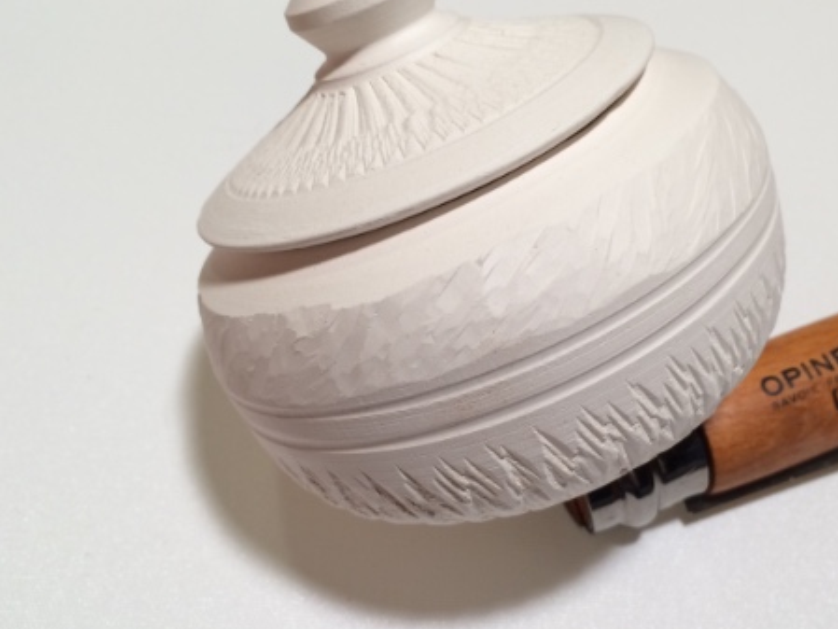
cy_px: 366
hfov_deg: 44.6
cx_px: 502
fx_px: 1017
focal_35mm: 42
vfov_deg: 34.3
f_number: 2.2
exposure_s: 1/30
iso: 50
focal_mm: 4.15
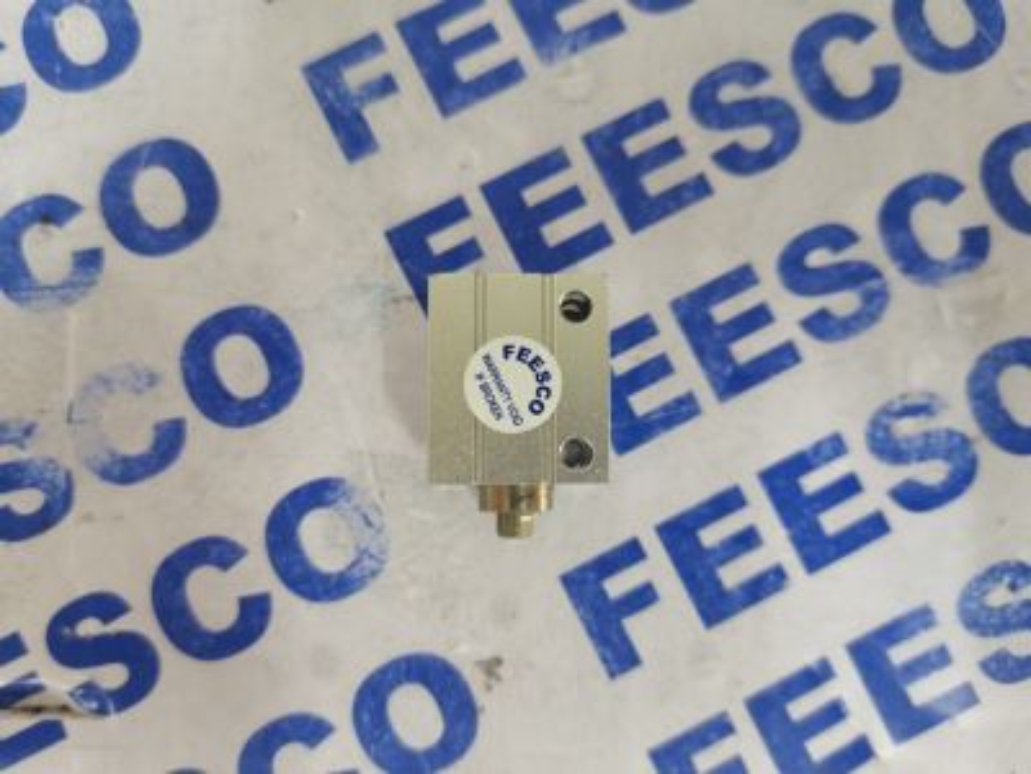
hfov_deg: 67.3
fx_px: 774
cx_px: 516
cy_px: 387
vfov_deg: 53.1
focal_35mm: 26
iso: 800
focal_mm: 5.58
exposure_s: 1/33.3
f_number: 1.8
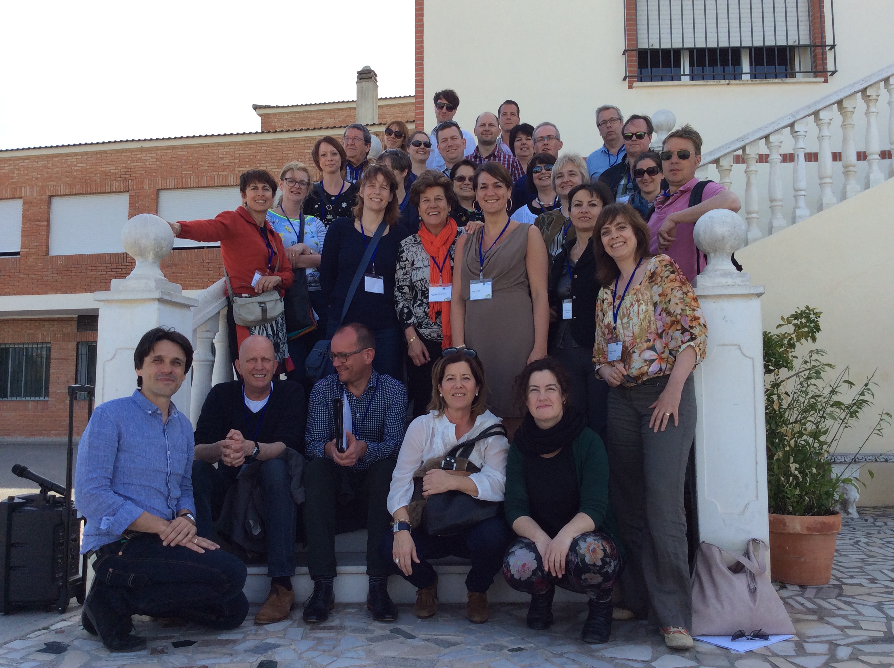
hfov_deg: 55.4
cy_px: 334
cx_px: 447
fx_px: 851
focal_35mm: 33
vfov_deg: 42.8
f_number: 2.4
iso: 32
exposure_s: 1/590
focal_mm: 3.3
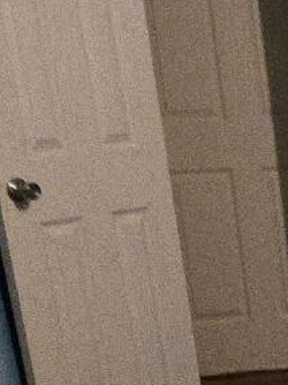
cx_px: 657
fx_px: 1011
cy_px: 416
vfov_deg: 20.6
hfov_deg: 13.0
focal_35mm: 91
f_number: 2.2
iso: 1250
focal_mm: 2.2
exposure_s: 1/30
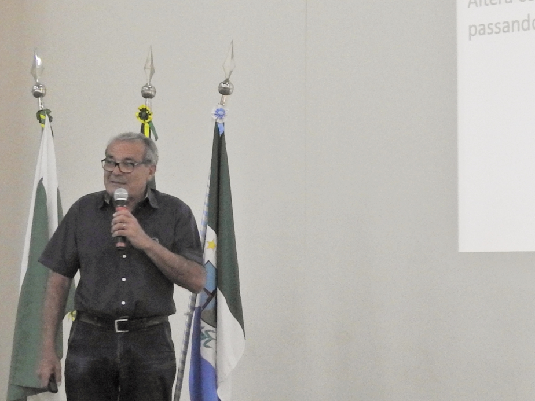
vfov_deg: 12.9
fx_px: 1777
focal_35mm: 115
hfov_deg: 16.7
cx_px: 542
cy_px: 153
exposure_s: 1/30
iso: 400
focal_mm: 8.1
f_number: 5
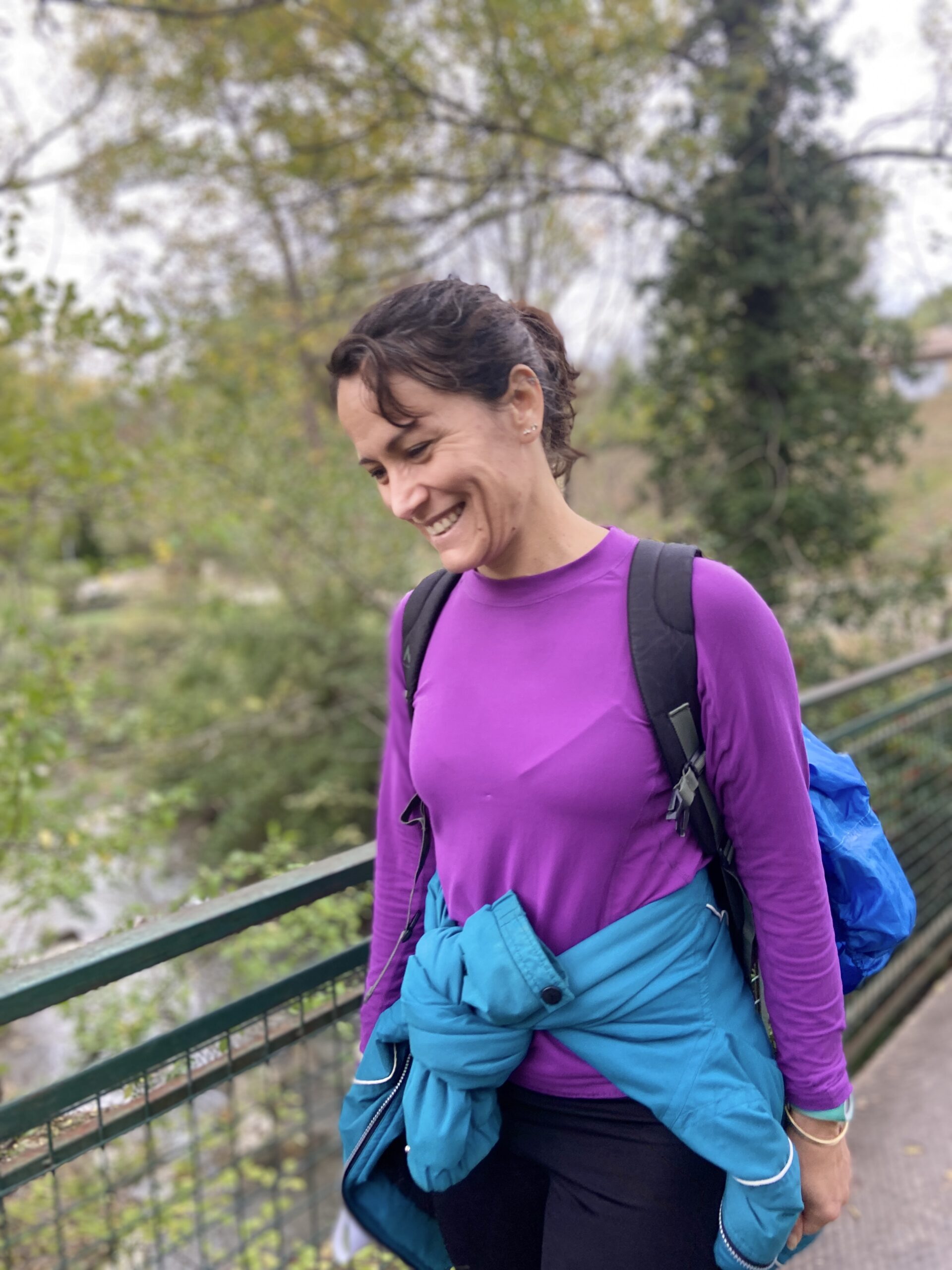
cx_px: 476
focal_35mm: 26
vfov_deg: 67.3
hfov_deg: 53.1
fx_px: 953
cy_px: 635
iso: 64
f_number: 1.8
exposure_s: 1/121
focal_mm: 4.25
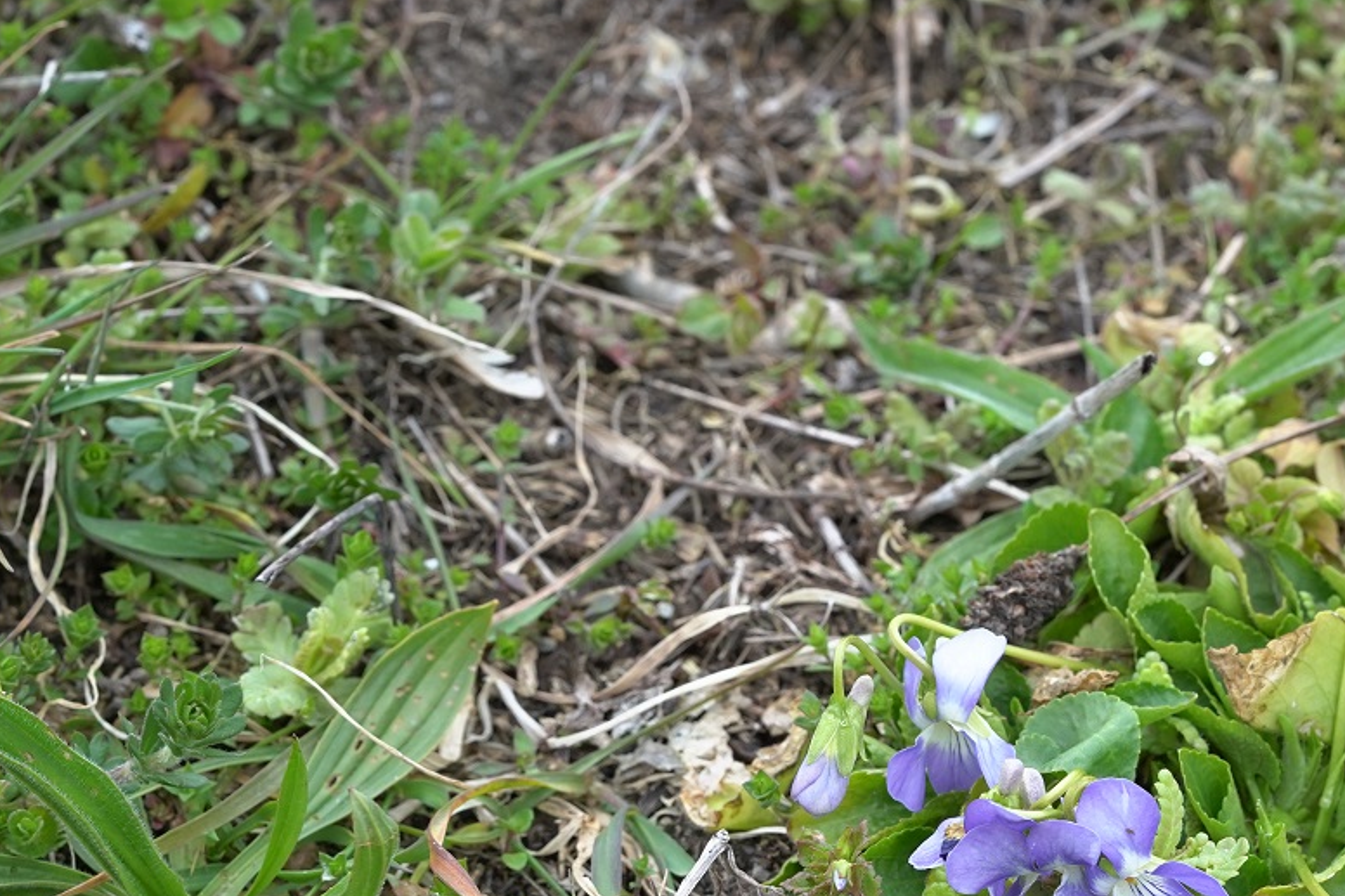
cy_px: 778
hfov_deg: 11.8
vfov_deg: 7.9
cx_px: 1088
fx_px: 6499
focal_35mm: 174
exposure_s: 1/320
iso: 1000
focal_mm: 90
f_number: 9
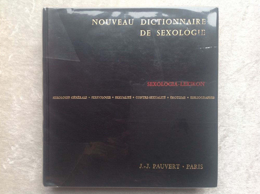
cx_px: 130
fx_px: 263
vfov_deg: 40.6
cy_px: 97
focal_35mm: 35
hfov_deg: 52.7
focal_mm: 4.28
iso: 64
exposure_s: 1/15
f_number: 2.4
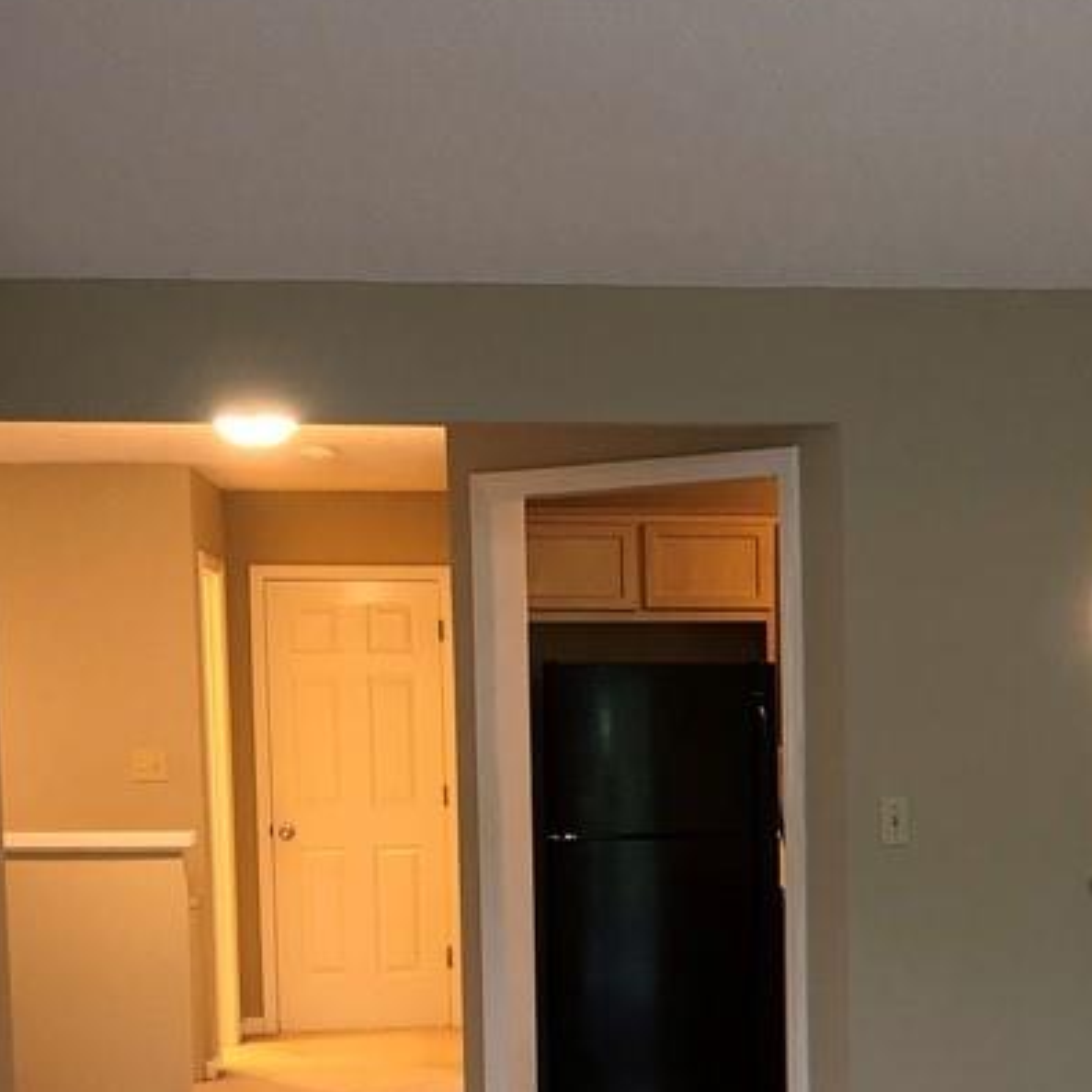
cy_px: 929
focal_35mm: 64
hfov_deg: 26.5
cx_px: 830
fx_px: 2284
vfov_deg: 26.2
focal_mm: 3.99
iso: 50
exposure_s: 1/15
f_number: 1.8
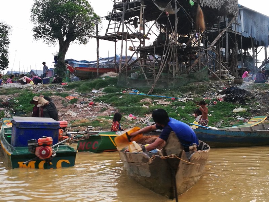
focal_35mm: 51
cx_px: 134
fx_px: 396
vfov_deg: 28.6
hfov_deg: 37.5
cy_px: 101
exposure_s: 1/50
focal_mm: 4.5
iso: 64
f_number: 2.2
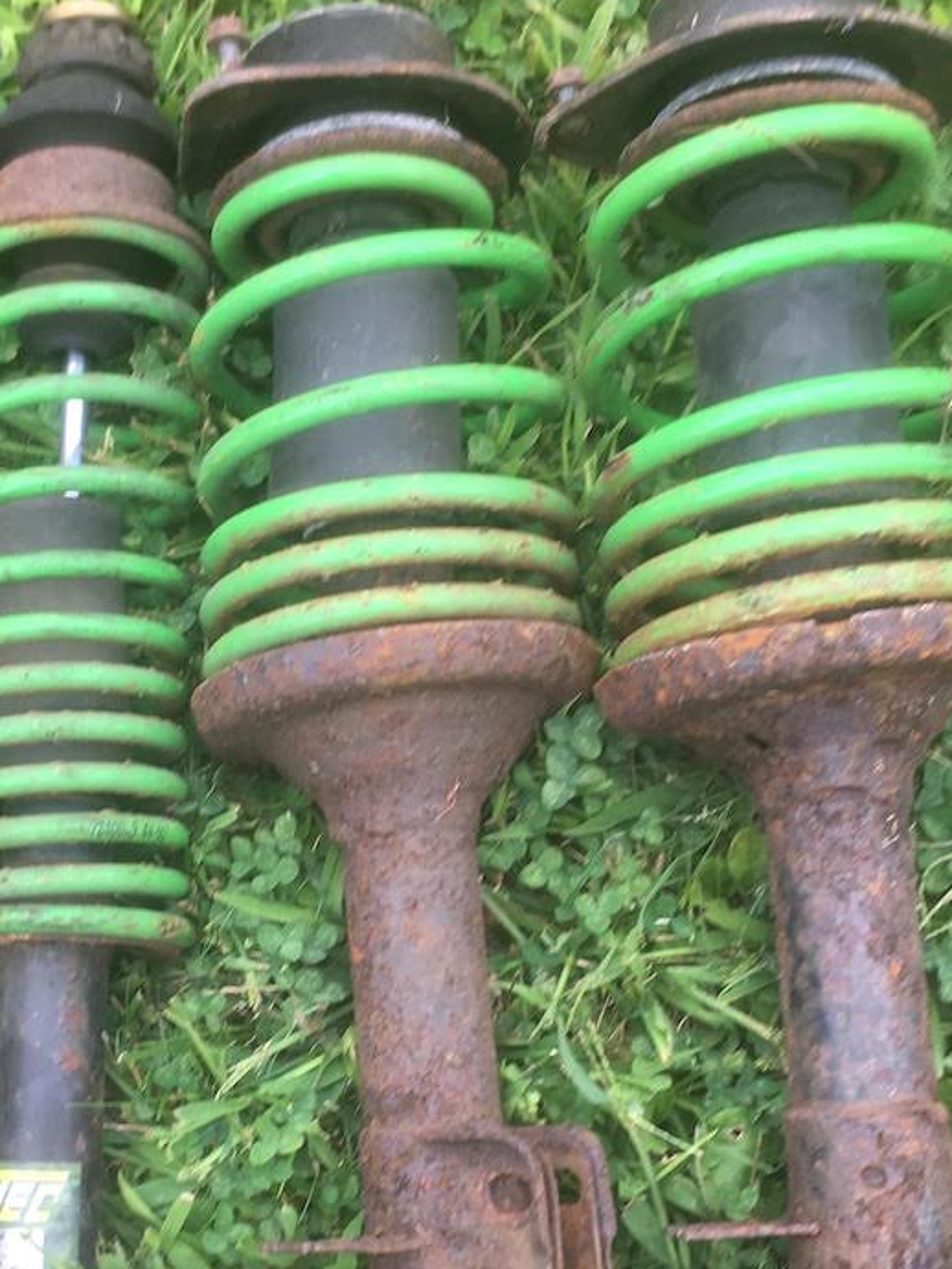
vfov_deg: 34.2
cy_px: 766
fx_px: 2052
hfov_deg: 25.8
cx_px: 243
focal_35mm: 56
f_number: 2.2
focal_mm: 4.15
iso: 25
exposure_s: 1/143
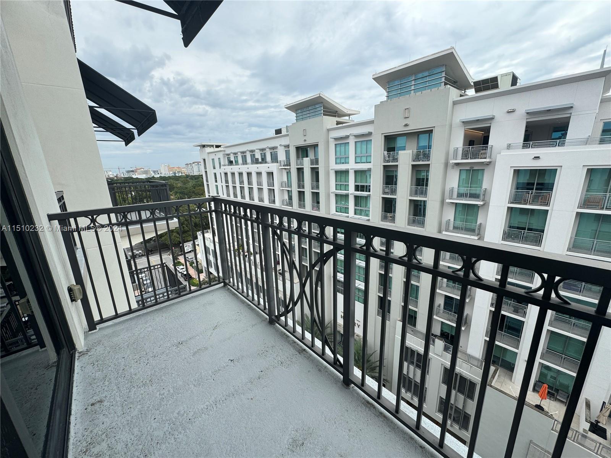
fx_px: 247
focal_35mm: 14
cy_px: 229
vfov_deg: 85.7
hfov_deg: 102.1
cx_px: 306
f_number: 2.2
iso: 40
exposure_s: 1/749
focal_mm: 2.22
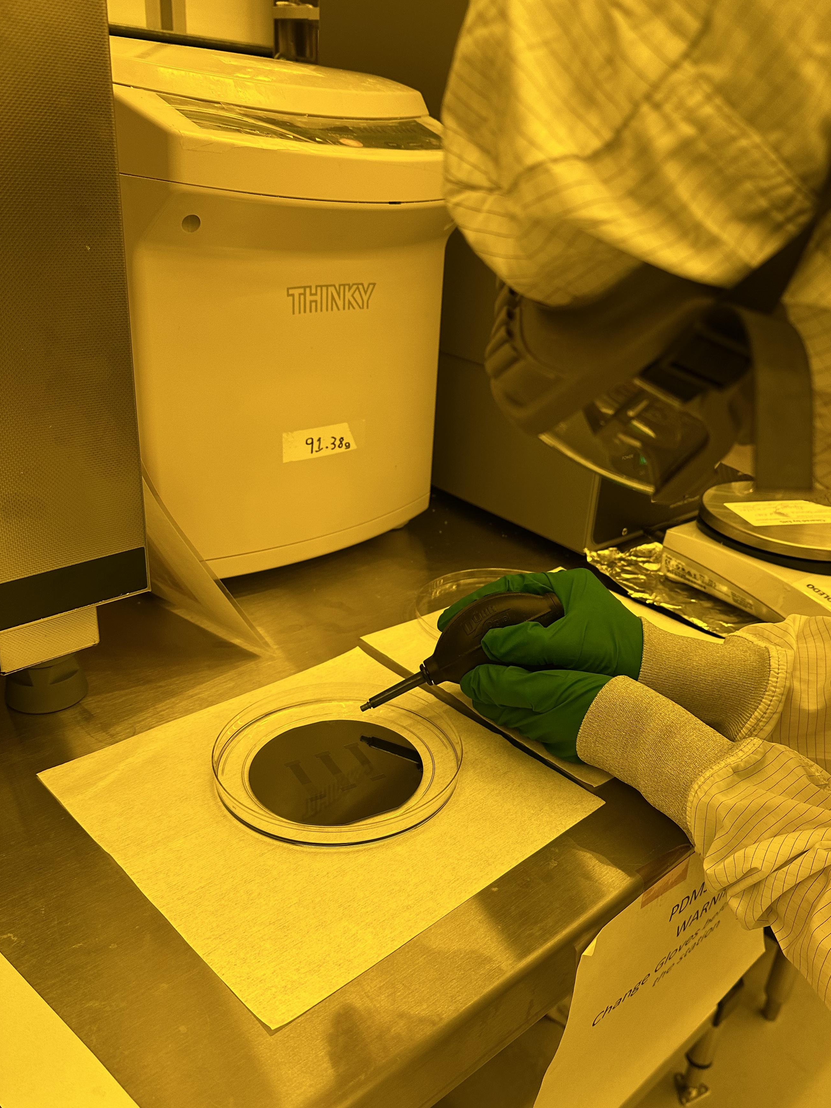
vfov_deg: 63.3
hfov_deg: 49.5
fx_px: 896
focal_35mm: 28
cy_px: 600
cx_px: 483
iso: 200
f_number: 1.78
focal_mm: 6.86
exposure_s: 1/120
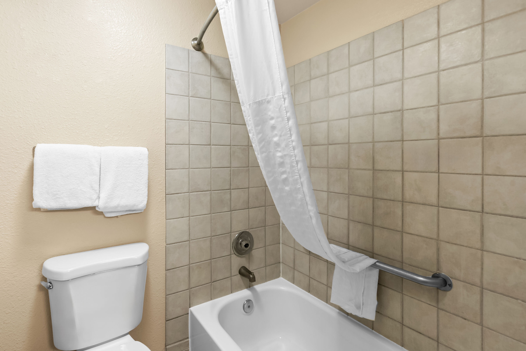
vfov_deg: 73.8
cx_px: 263
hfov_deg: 96.7
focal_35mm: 16
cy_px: 176
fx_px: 234
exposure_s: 1/2.5
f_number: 7.1
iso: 200
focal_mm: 16
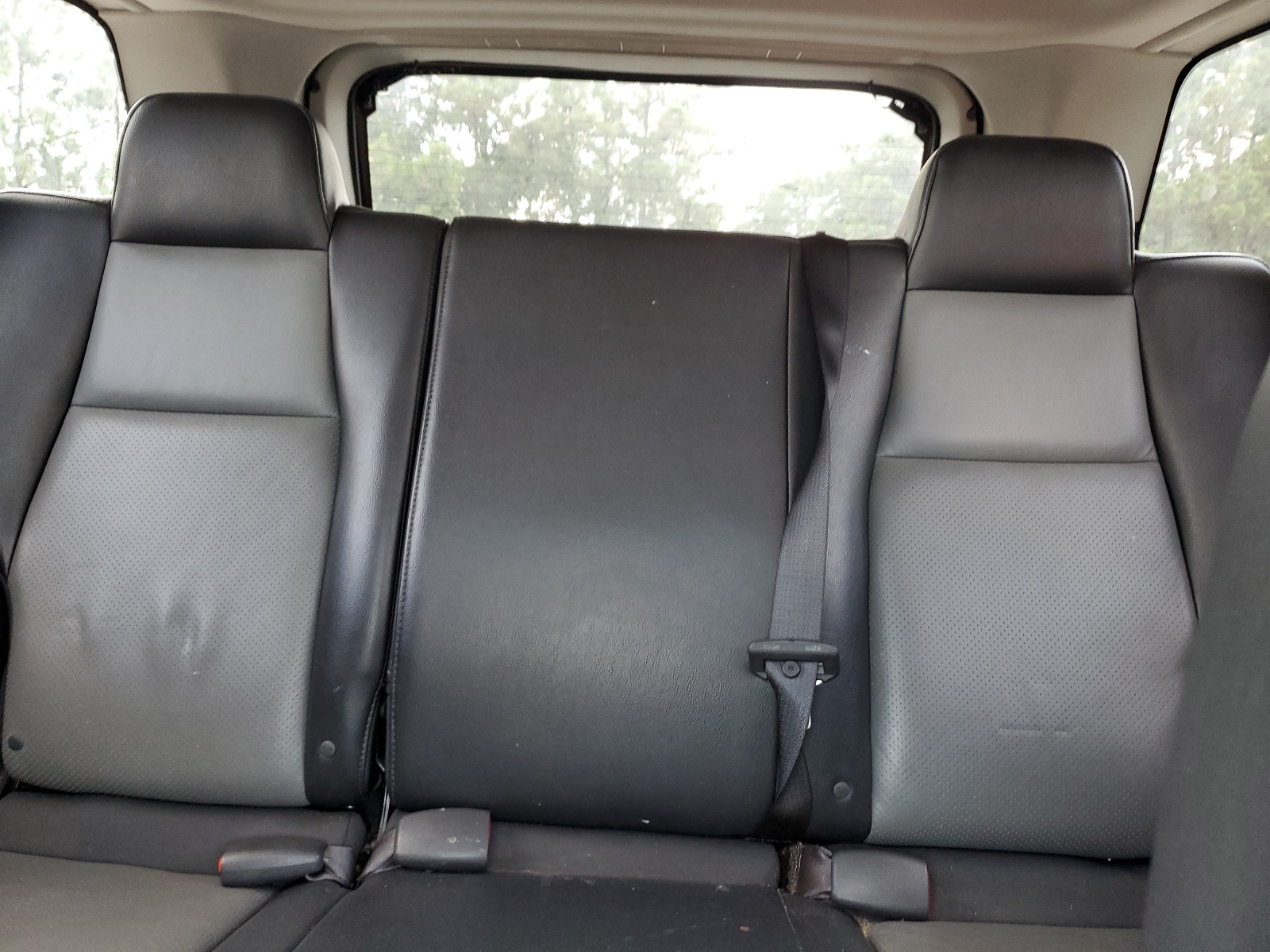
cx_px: 635
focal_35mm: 26
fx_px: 954
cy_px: 476
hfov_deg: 67.3
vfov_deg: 53.1
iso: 136
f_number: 1.5
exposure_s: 1/60.2
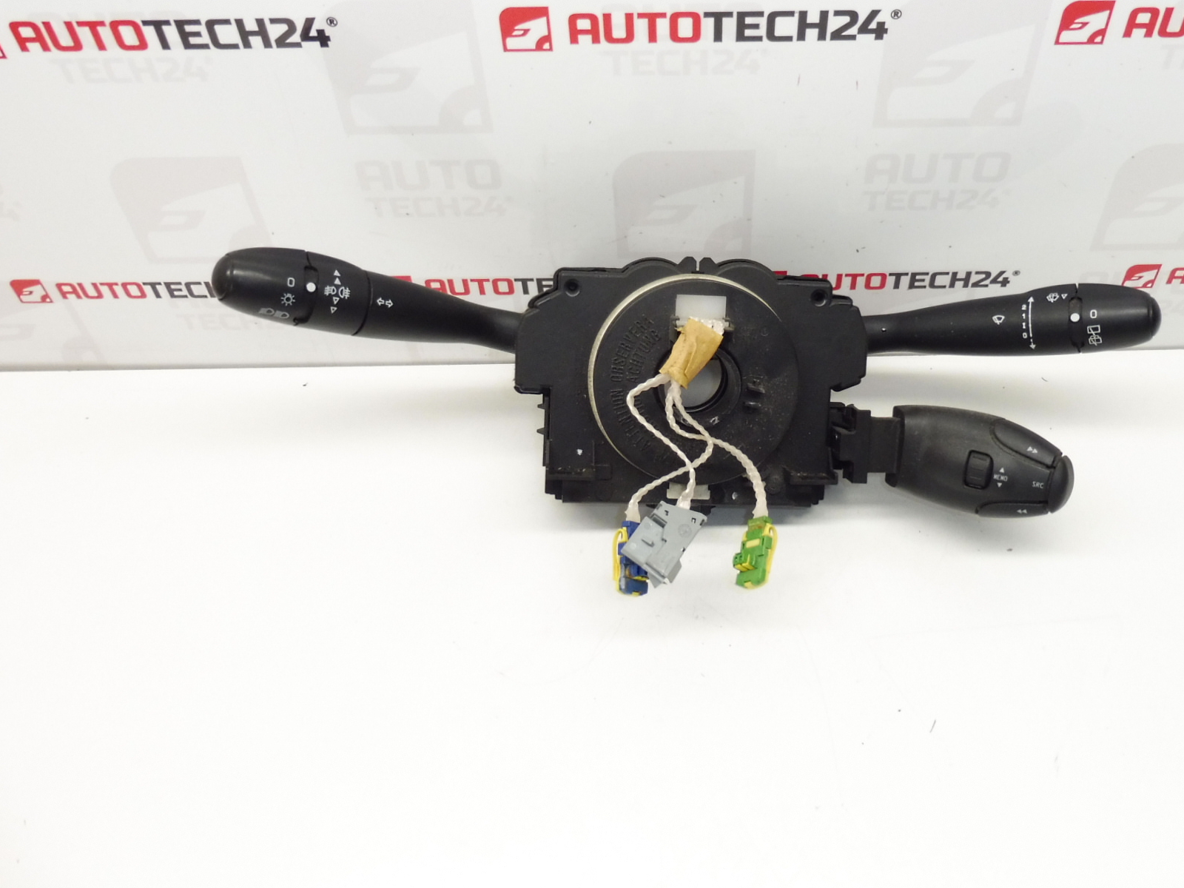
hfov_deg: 56.5
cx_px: 688
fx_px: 1095
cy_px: 383
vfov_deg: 44.1
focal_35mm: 32
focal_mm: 4.4
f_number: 3.5
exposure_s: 1/60
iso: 200
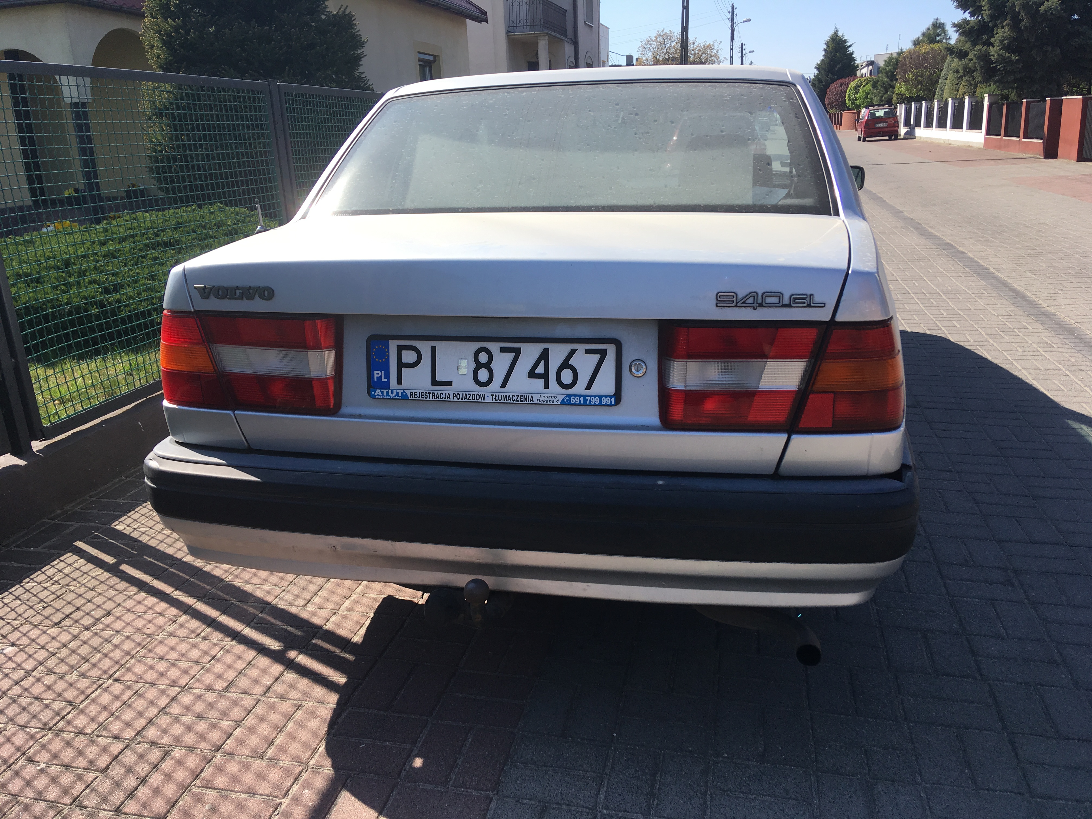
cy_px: 410
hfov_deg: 61.7
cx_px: 546
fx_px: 915
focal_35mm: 29
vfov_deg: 48.2
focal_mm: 4.15
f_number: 2.2
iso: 25
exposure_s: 1/836
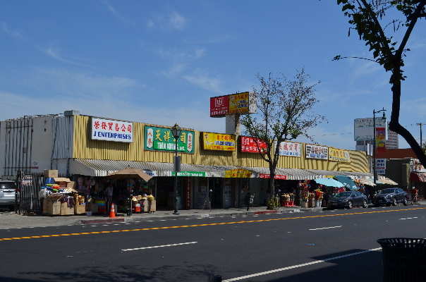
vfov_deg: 29.7
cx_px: 213
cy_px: 141
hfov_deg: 43.7
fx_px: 531
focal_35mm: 45
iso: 100
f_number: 9
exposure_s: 1/320
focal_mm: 30
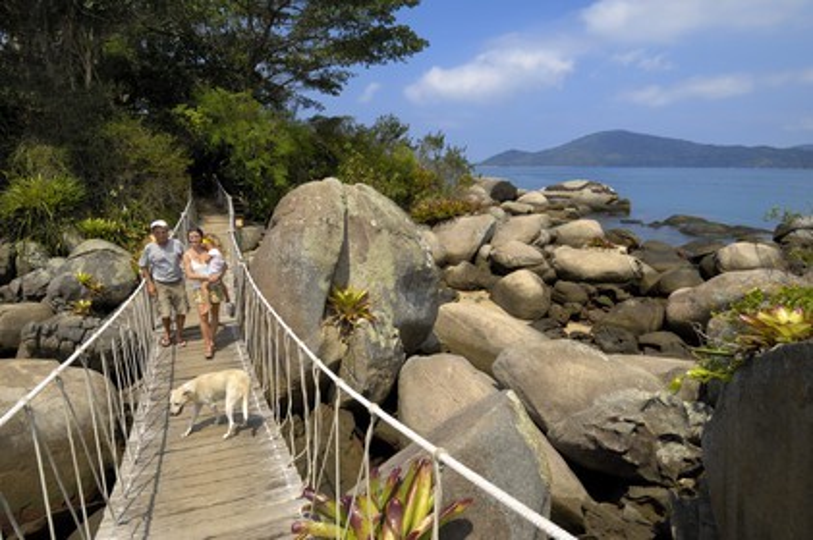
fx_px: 440
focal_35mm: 20
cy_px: 270
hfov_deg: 85.5
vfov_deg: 63.1
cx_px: 406
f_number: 11
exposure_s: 1/160
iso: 100
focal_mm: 13
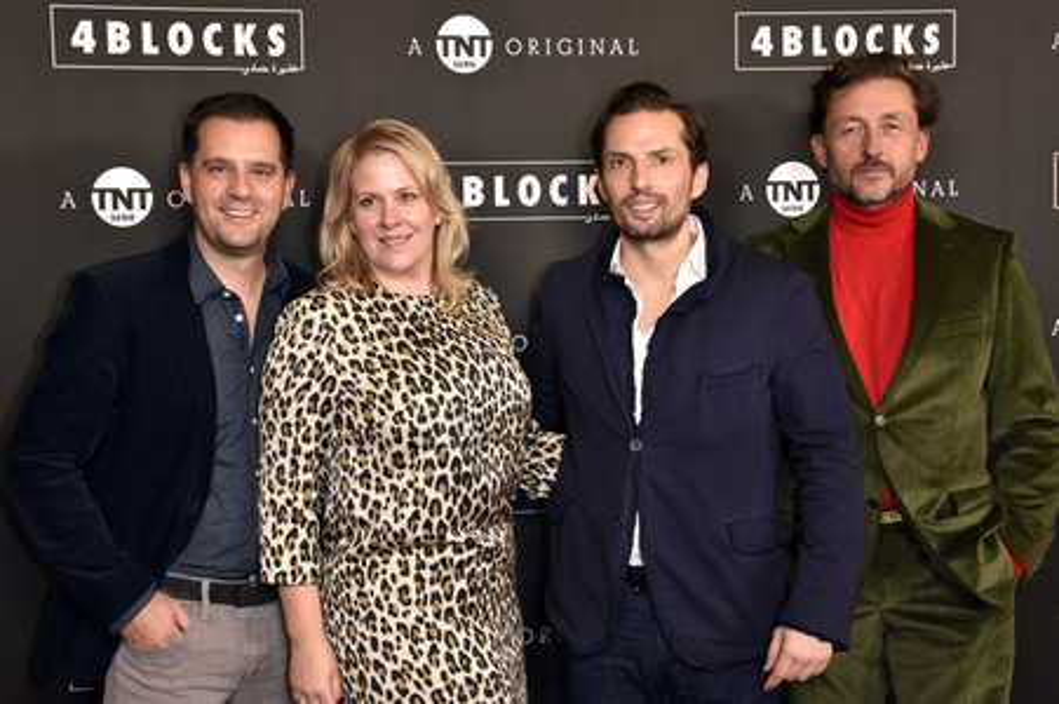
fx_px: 1411
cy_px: 352
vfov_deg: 28.0
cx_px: 530
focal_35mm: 48
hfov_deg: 41.1
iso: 2000
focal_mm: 48
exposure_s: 1/250
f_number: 7.1
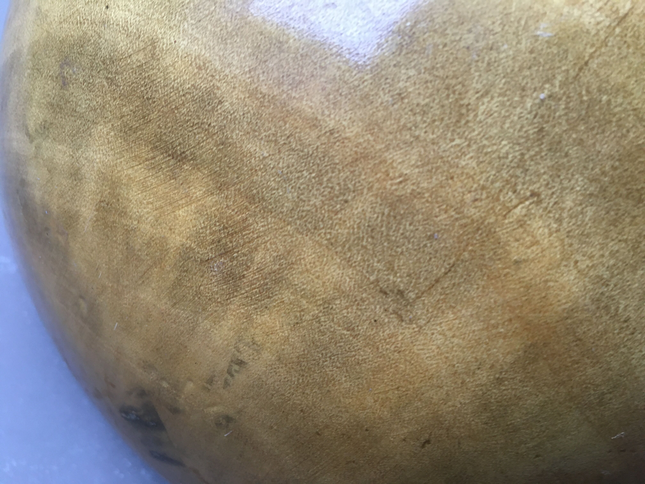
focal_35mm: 29
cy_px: 242
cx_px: 322
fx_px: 540
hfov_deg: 61.7
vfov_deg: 48.2
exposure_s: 1/30
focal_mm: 4.15
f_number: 2.2
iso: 100
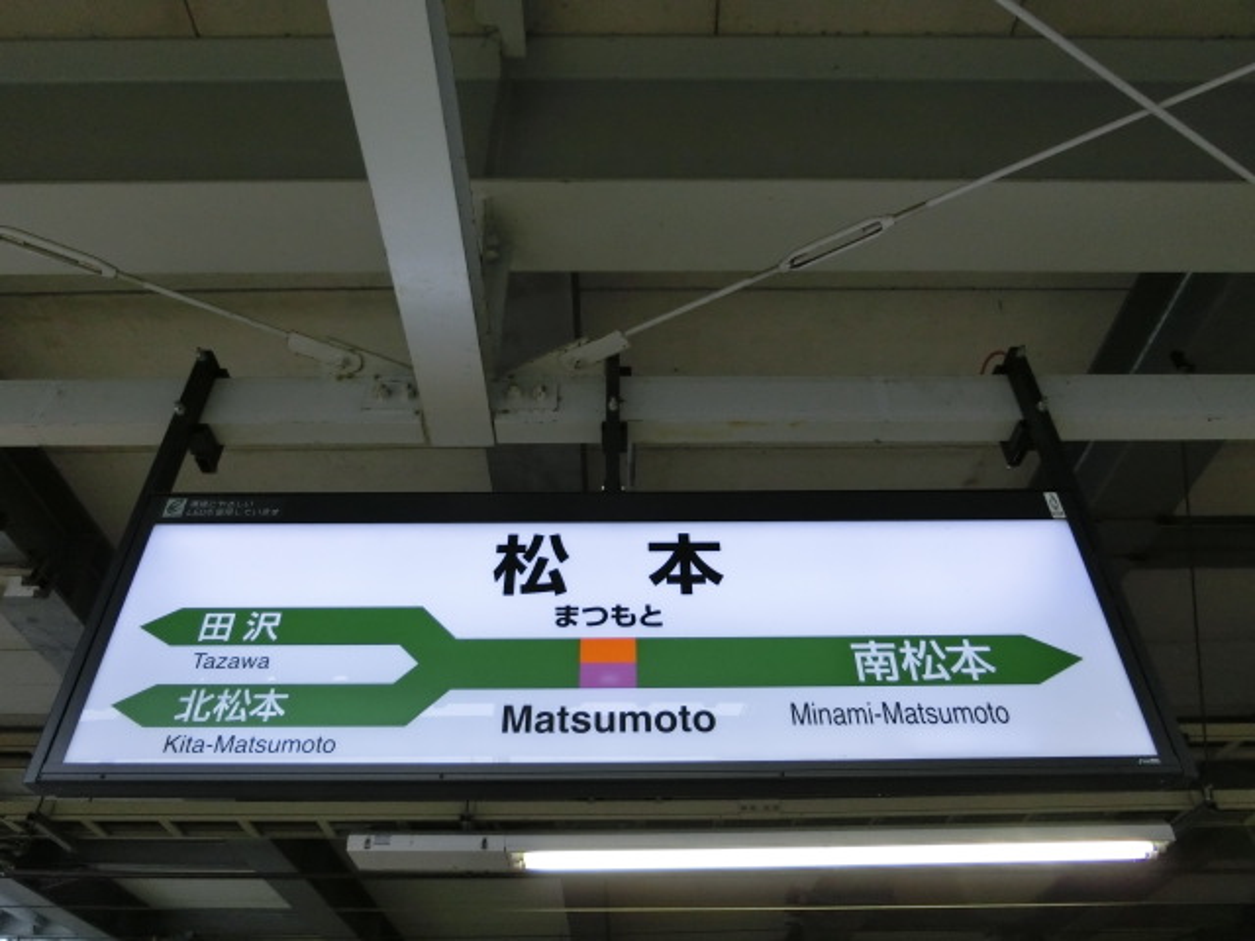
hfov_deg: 69.4
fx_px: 906
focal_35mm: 25
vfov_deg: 54.9
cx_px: 628
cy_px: 470
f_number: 3.5
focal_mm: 4.5
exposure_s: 1/125
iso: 200
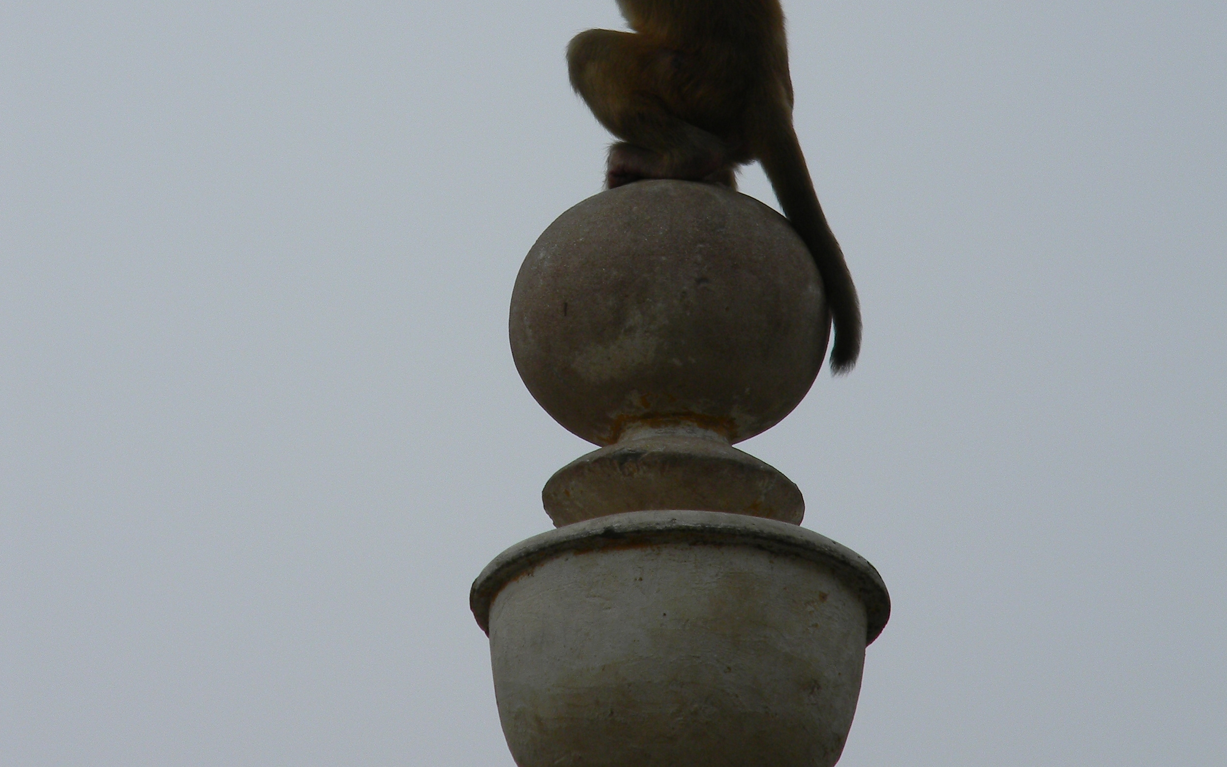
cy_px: 125
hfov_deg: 6.6
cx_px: 613
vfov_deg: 4.1
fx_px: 10702
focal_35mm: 320
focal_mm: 41
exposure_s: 1/462
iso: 80
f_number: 5.4
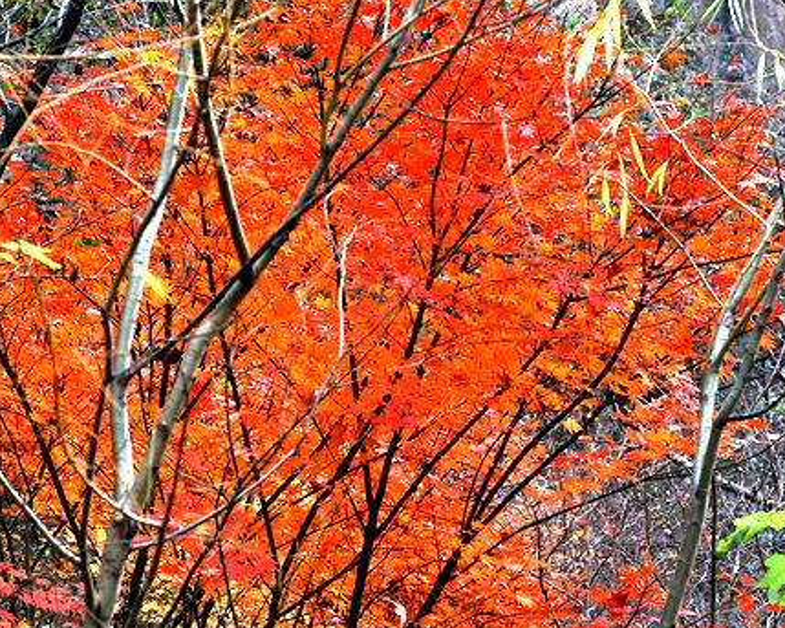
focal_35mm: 92
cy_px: 310
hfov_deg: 20.8
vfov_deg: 16.7
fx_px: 2137
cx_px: 381
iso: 400
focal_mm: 50
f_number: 5.6
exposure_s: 1/60
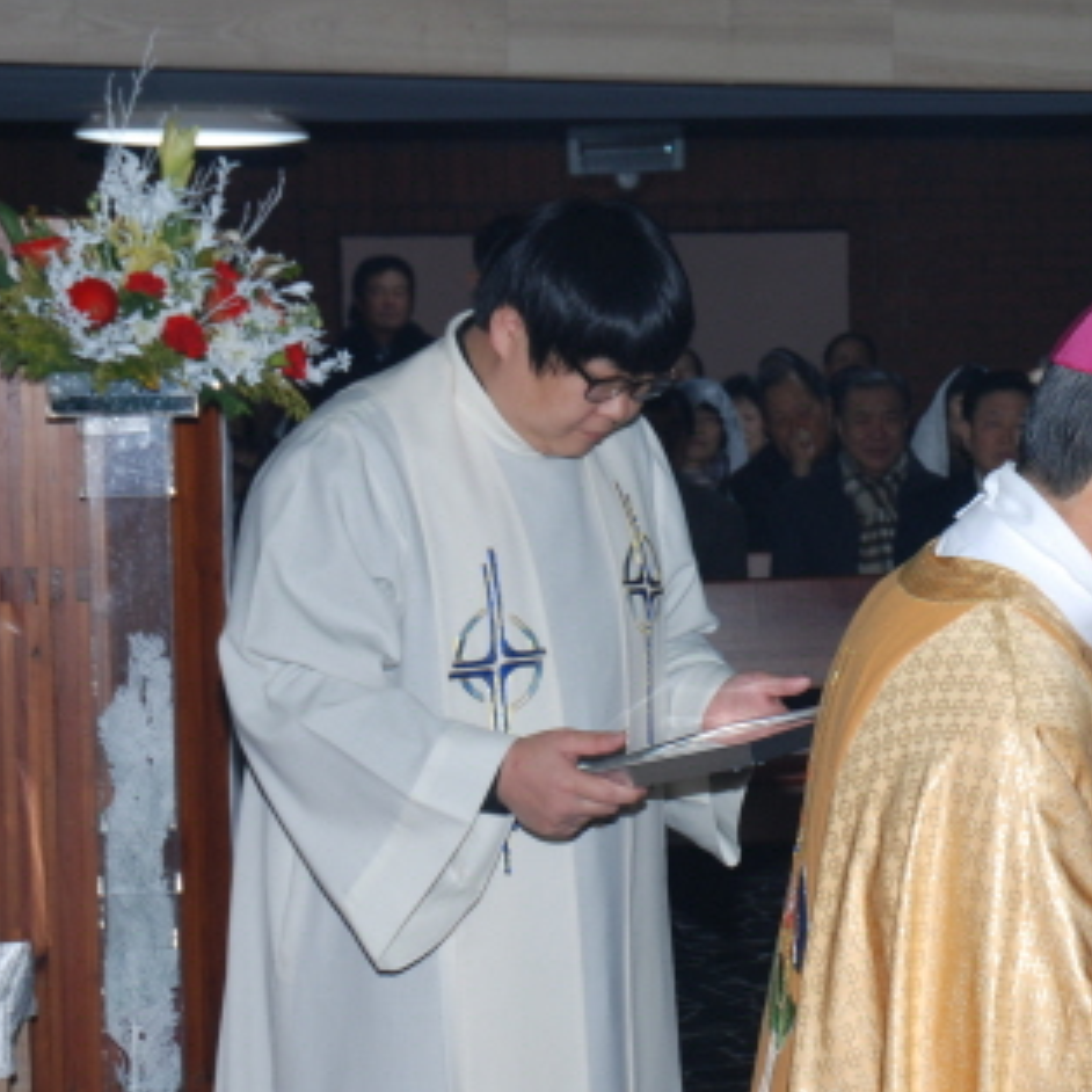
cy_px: 549
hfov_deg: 15.7
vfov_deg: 16.1
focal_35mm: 108
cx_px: 1182
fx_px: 3855
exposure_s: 1/60
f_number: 7.1
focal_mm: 38
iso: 200
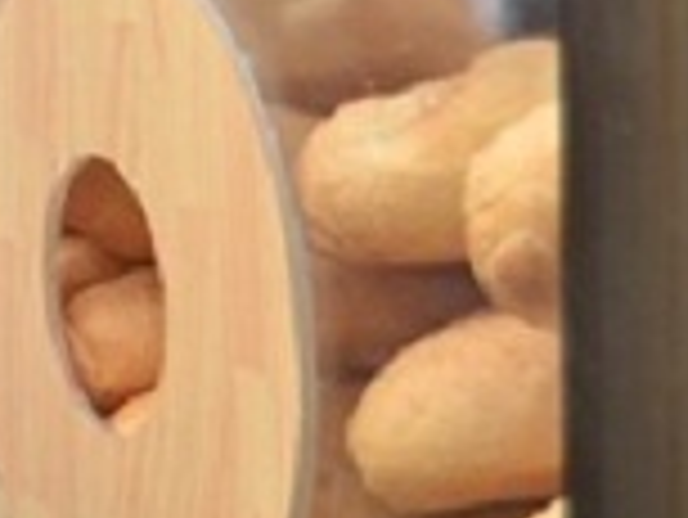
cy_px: -225
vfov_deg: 14.5
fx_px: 1907
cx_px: -472
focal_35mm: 96
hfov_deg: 17.4
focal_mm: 17
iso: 160
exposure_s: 1/250
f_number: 4.2
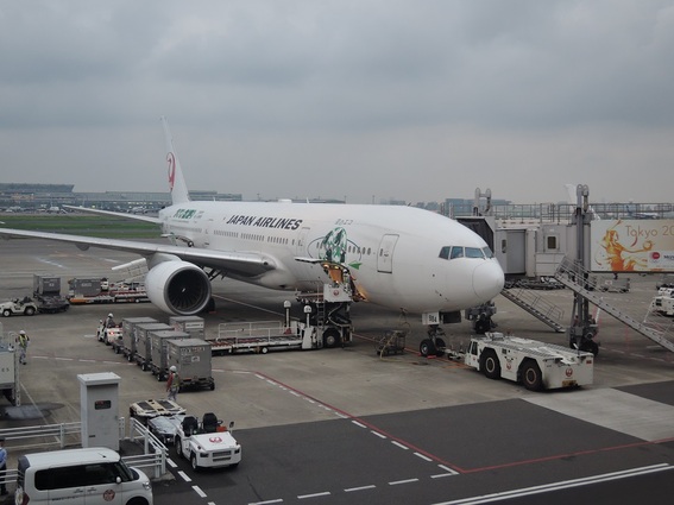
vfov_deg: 32.2
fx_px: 876
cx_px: 337
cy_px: 252
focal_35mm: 45
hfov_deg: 42.1
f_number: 3.4
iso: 320
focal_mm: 9.6
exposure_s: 1/30
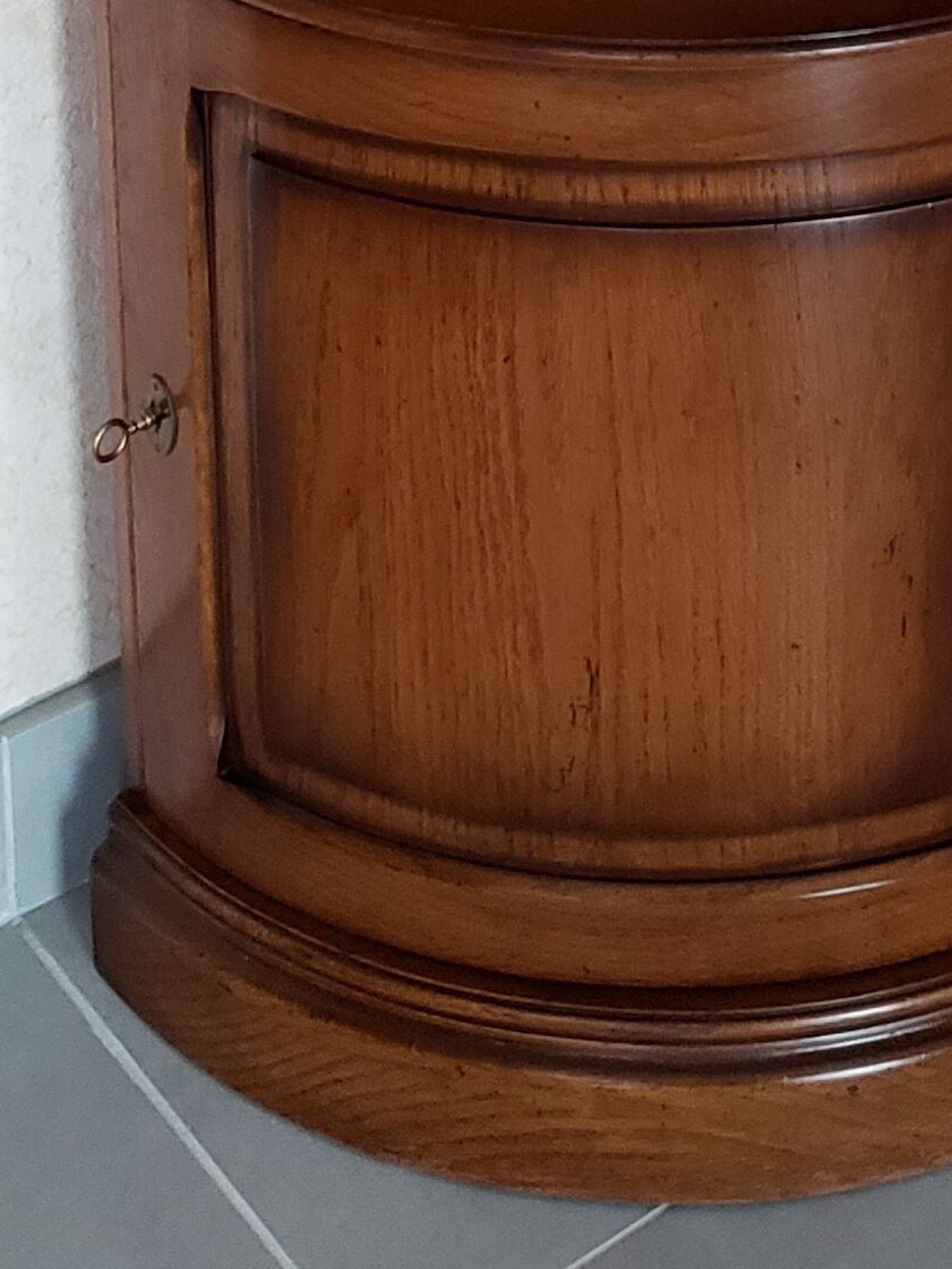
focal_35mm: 95
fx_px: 3482
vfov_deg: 16.9
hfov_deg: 15.5
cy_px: -1032
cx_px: 778
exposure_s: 1/22
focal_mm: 4.3
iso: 250
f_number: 1.5
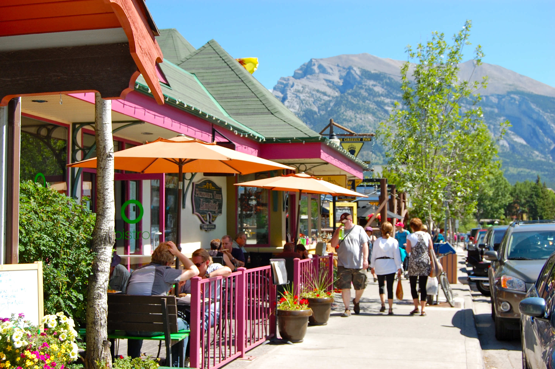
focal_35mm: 46
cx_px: 278
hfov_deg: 42.4
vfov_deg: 28.9
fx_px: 716
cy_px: 184
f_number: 8
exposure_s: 1/250
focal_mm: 31
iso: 200
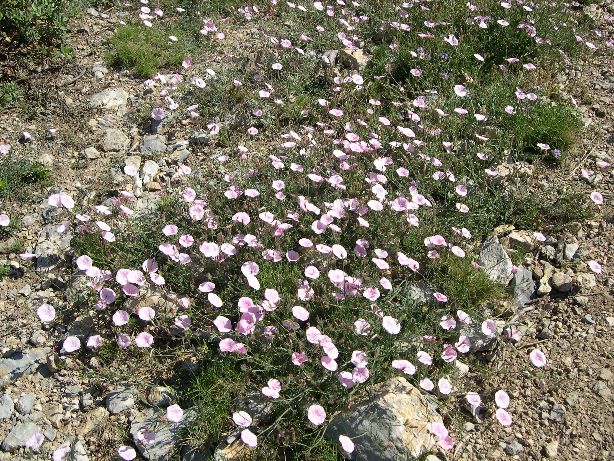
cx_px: 307
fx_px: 674
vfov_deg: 37.7
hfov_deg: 49.0
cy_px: 230
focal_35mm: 38
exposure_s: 1/204
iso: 100
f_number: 7.6
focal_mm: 8
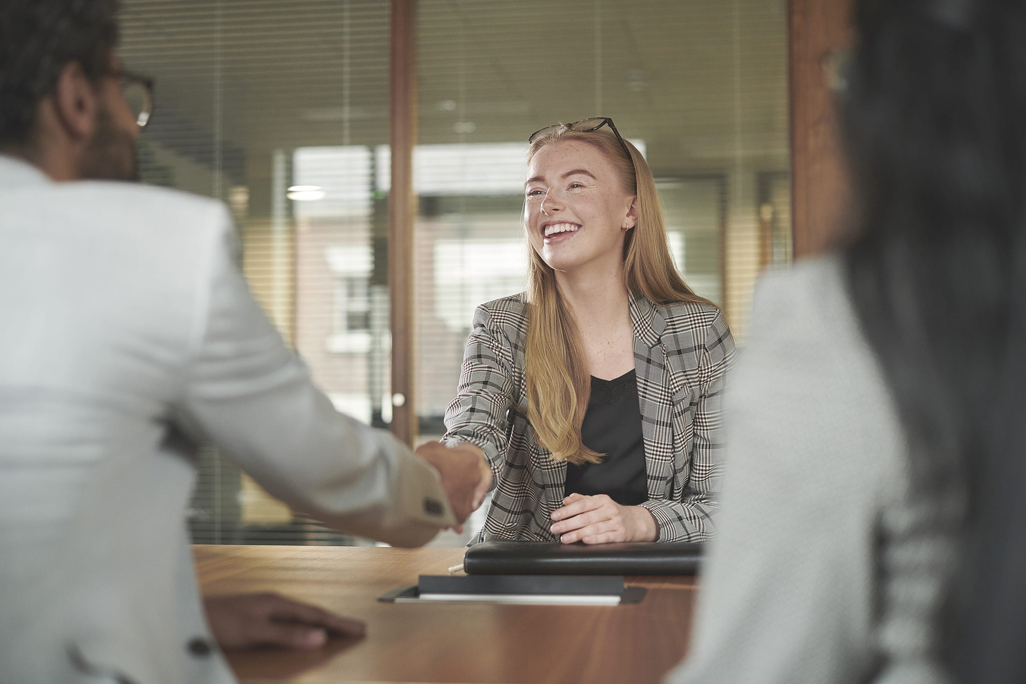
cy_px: 343
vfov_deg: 26.0
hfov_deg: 38.2
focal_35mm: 52
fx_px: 1482
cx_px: 510
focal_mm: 50
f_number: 2.5
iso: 1600
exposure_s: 1/250
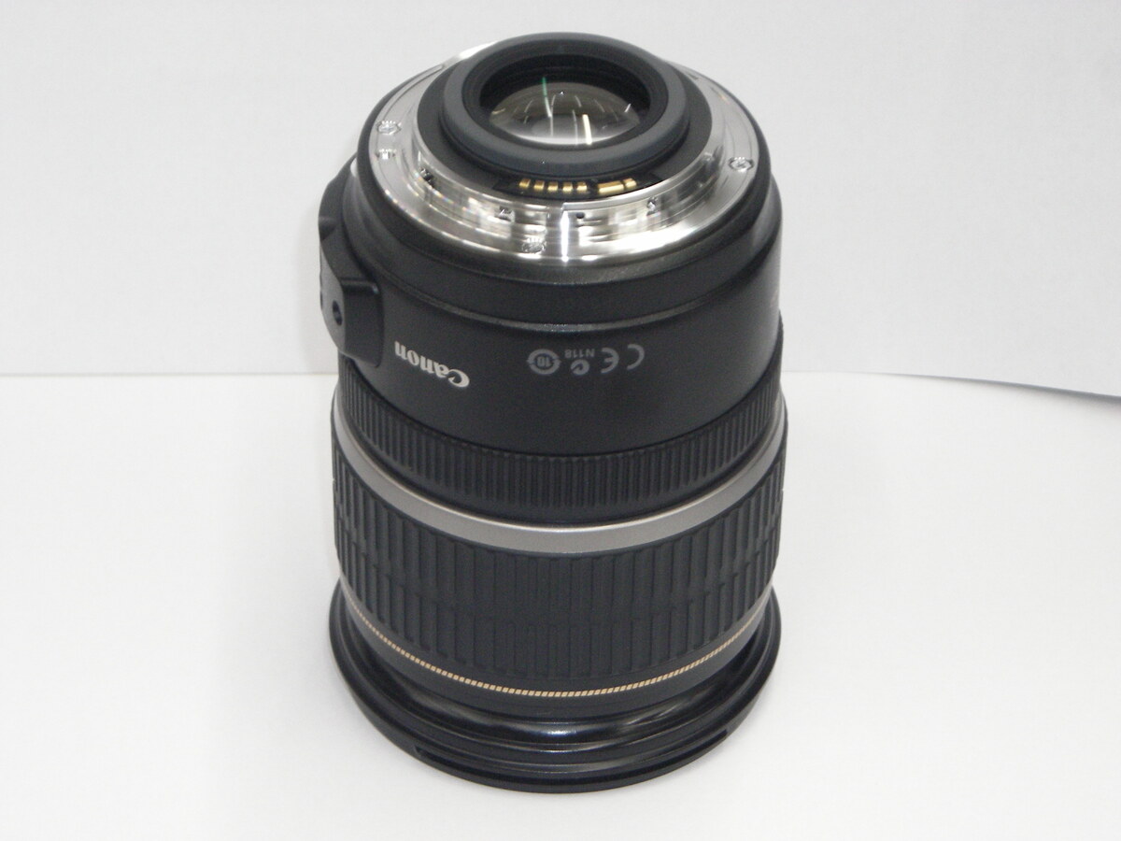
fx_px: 3757
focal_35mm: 116
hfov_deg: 17.0
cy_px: 420
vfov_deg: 12.8
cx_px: 560
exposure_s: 1/33.8
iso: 200
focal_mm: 19.2
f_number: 5.3
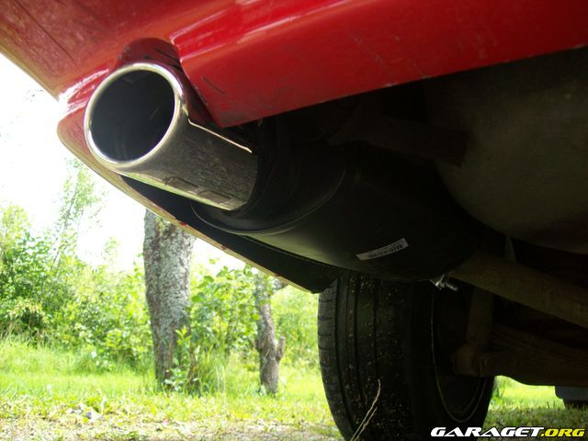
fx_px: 612
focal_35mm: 36
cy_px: 220
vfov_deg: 39.7
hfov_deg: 51.4
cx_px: 294
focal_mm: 6
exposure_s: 1/146
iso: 80
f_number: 2.7
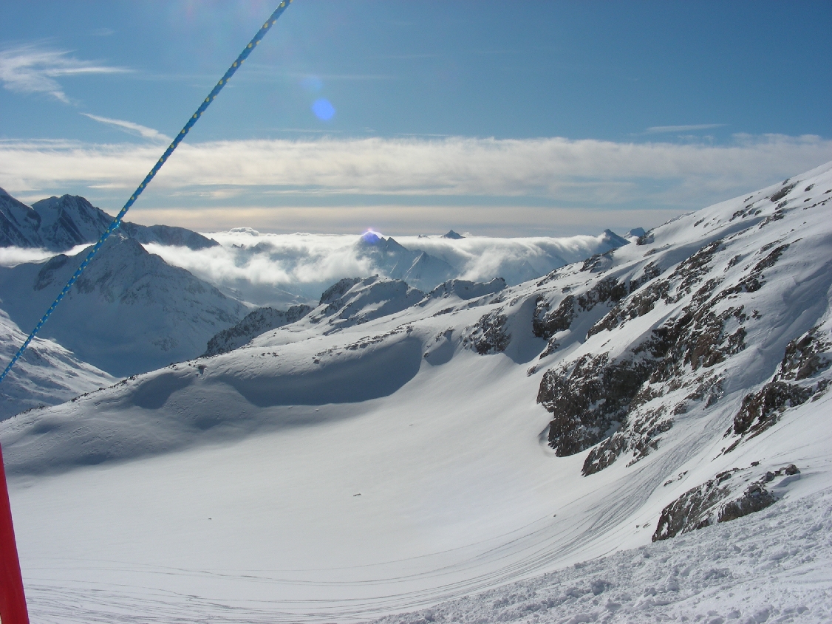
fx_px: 914
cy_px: 312
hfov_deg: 49.0
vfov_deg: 37.7
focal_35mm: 38
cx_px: 416
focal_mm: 6.3
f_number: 6.8
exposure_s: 1/789
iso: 50
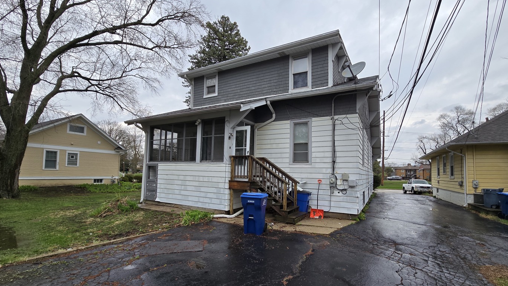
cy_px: 161
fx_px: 202
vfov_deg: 70.2
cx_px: 261
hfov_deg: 103.0
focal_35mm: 15
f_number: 2.2
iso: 50
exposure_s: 1/705
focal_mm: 2.2
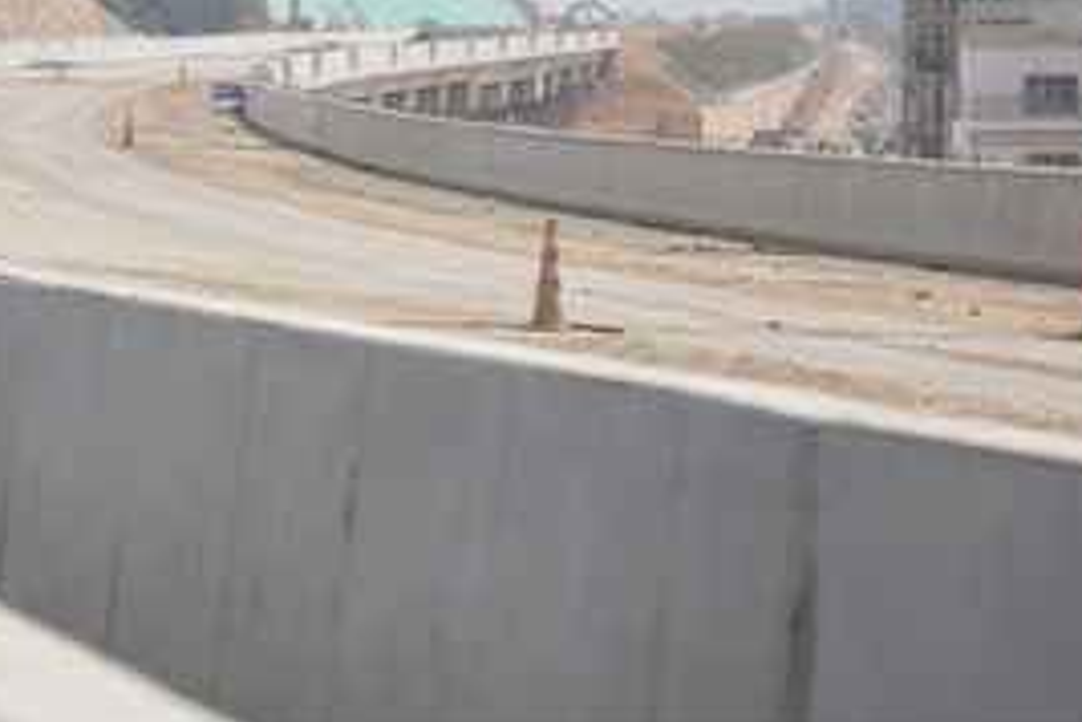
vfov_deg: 6.3
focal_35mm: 218
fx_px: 6552
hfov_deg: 9.4
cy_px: -73
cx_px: 349
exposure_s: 1/1250
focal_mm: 97
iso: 100
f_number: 4
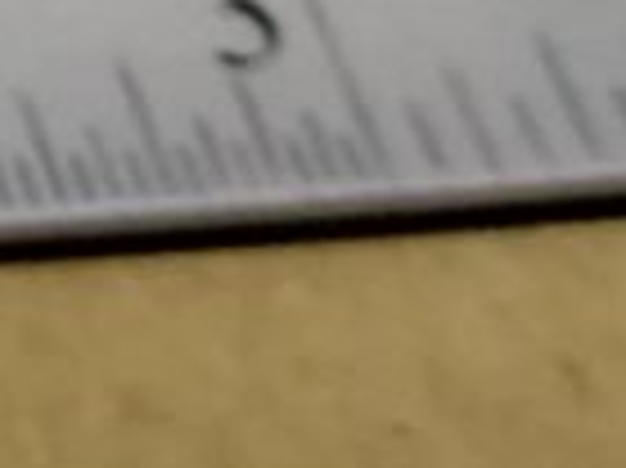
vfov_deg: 6.8
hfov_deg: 9.3
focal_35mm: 192
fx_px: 3469
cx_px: -869
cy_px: -1048
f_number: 2.2
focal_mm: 3.81
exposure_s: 1/25
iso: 500
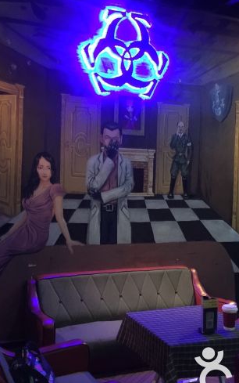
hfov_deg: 29.2
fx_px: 458
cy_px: 201
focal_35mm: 44
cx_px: 117
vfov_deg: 45.2
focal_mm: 4.15
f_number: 2.2
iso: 200
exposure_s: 1/4
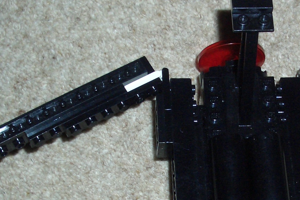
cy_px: 144
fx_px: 708
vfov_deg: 16.0
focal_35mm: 85
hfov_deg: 23.6
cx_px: 234
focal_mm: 5.8
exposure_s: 1/60
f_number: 4.3
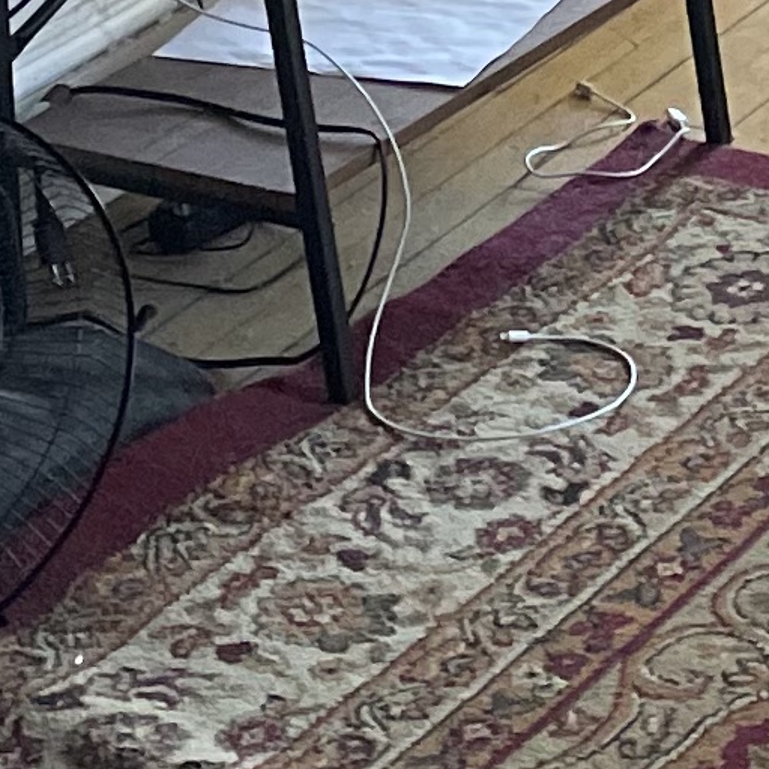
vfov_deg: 9.1
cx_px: 892
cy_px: -731
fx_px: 4549
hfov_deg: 9.5
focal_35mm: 181
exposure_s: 1/60
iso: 500
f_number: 1.6
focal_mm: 4.2
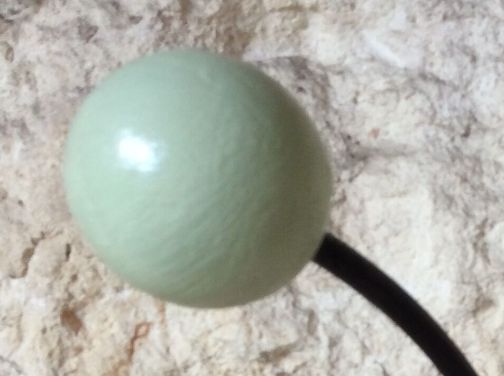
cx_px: 617
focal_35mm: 87
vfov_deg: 16.0
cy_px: 493
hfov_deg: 20.9
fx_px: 1265
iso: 32
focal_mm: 3.3
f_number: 2.4
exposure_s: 1/25
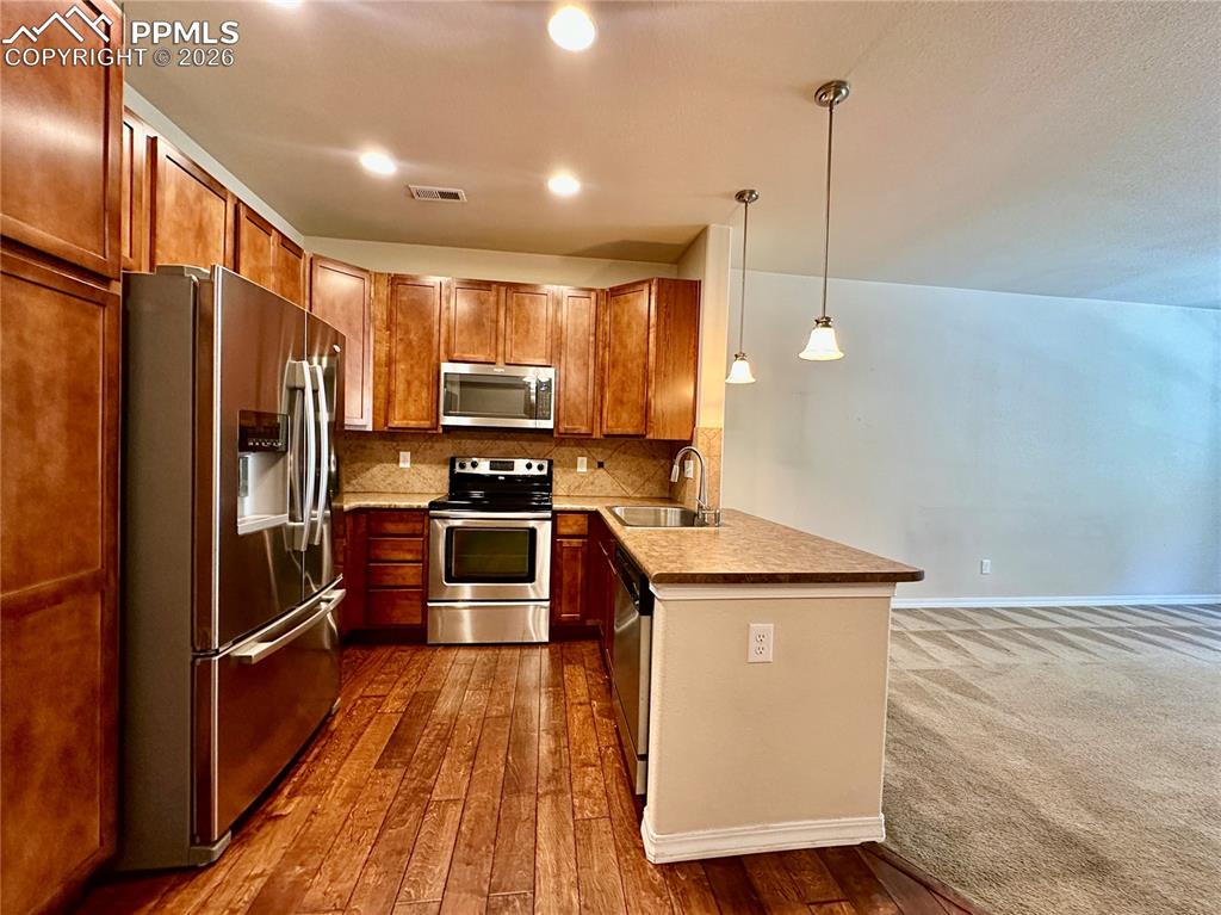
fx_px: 494
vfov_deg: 85.6
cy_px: 458
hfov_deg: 102.1
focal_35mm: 14
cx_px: 610
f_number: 2.2
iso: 500
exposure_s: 1/60
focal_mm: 2.22
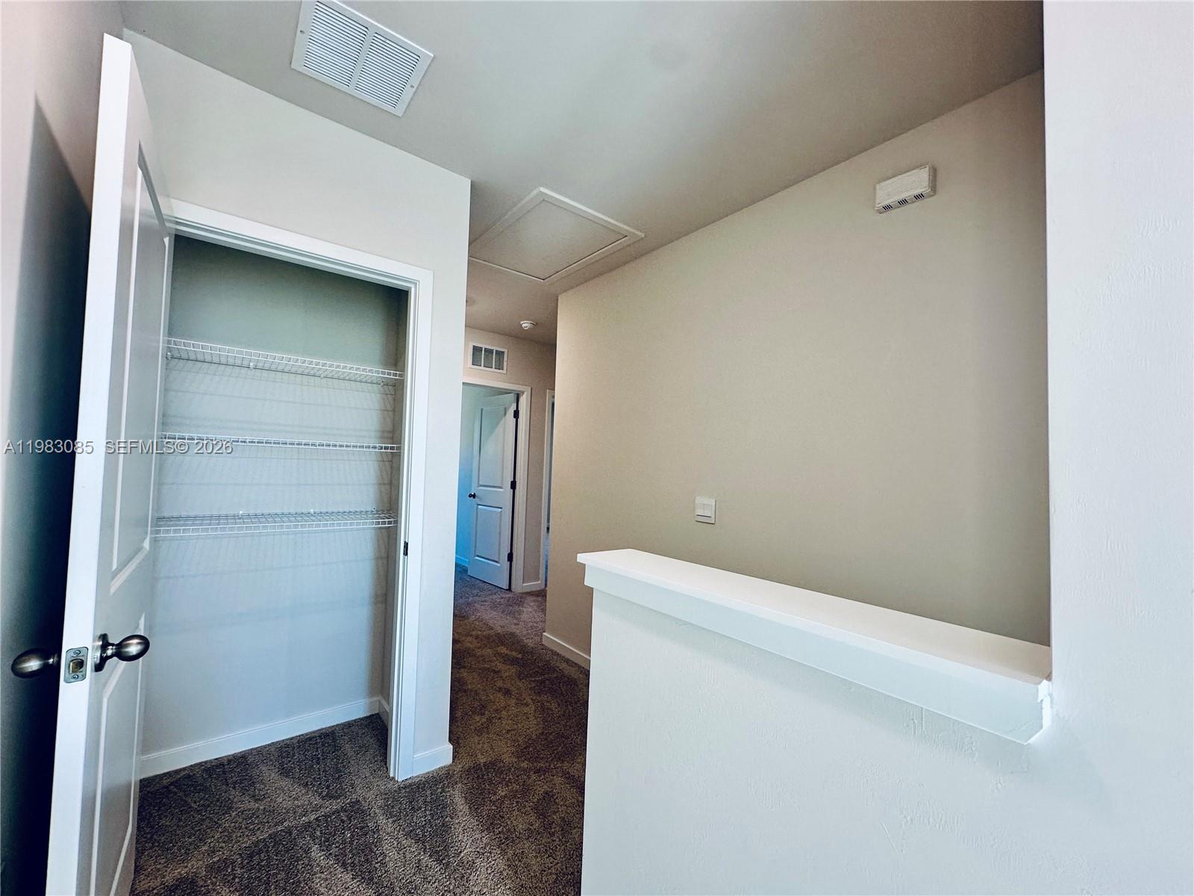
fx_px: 483
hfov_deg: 102.1
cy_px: 448
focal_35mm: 14
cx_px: 597
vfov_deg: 85.7
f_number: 2.2
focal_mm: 2.22
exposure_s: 1/120
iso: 160
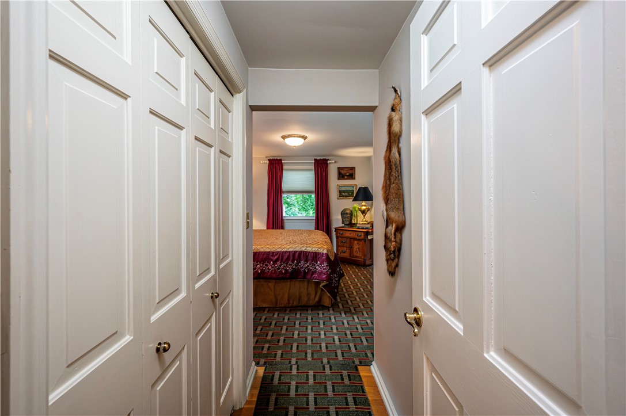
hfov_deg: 104.3
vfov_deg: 81.1
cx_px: 313
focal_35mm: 14
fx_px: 243
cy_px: 208
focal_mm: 14
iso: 8000
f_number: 8
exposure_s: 1/160
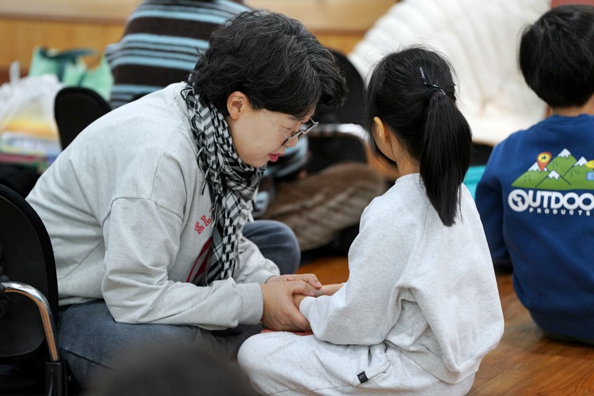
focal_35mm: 200
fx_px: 3300
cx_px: 297
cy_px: 198
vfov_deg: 6.9
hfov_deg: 10.3
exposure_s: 1/250
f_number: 3.2
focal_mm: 200
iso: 1600
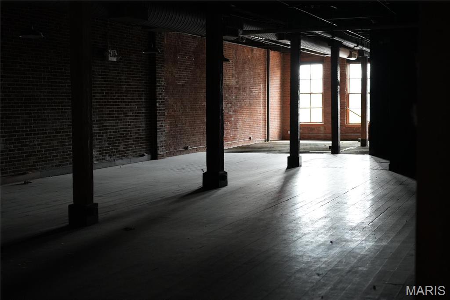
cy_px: 150
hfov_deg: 38.2
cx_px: 225
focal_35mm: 52
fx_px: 650
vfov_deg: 26.0
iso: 2000
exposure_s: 1/320
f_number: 1.6
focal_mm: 35
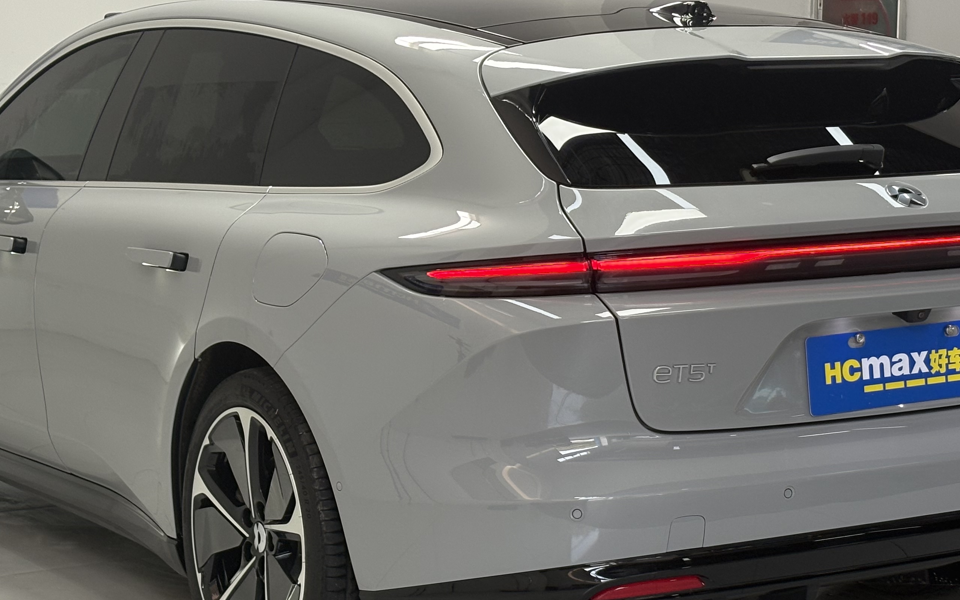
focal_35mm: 87
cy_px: 310
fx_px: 2276
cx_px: 529
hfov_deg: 23.8
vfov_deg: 15.0
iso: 50
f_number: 1.6
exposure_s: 1/71
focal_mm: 5.96
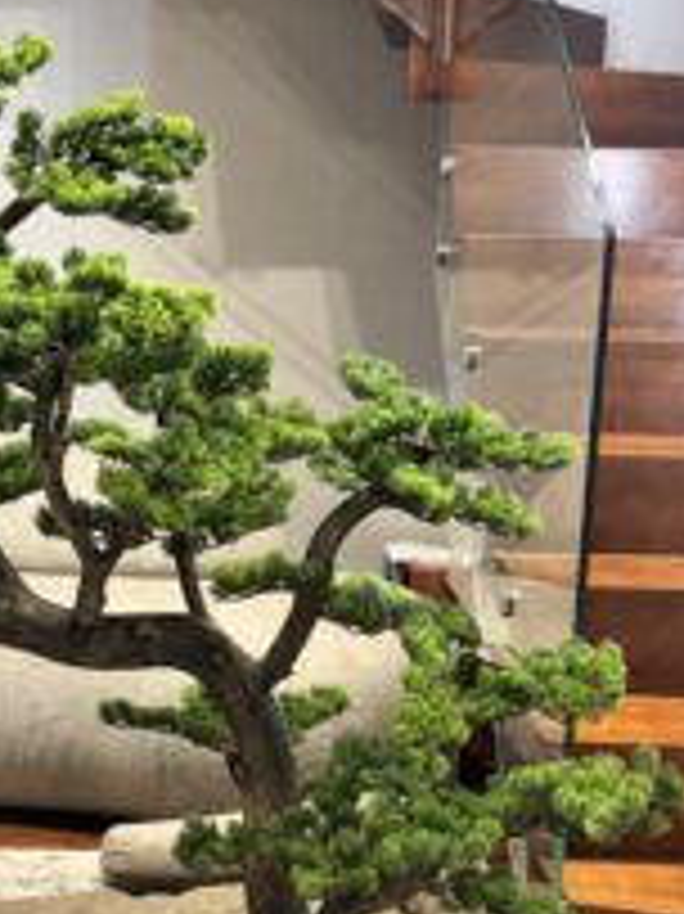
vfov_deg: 34.9
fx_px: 1451
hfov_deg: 26.0
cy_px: 498
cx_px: 135
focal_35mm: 55
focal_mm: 5.96
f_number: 1.6
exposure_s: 1/50
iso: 320
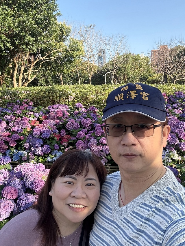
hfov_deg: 46.8
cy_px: 123
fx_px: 214
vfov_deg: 60.0
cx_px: 92
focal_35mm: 30
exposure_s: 1/256
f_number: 1.9
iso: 40
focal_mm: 2.69
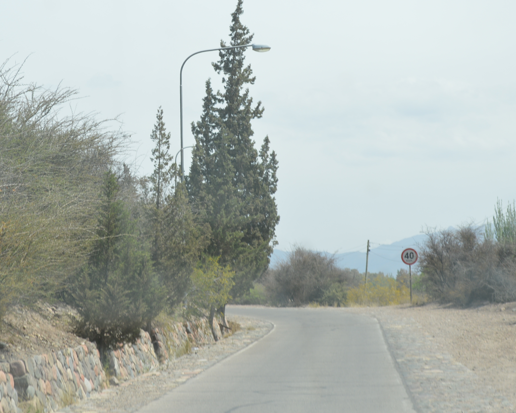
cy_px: 193
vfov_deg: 13.4
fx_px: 1751
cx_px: 187
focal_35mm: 115
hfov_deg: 16.7
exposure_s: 1/200
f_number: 7.1
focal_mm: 55
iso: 100
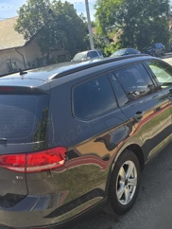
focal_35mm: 38
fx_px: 251
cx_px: 88
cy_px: 150
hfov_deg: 37.8
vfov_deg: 48.2
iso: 12
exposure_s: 1/500
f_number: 1.7
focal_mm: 6.3
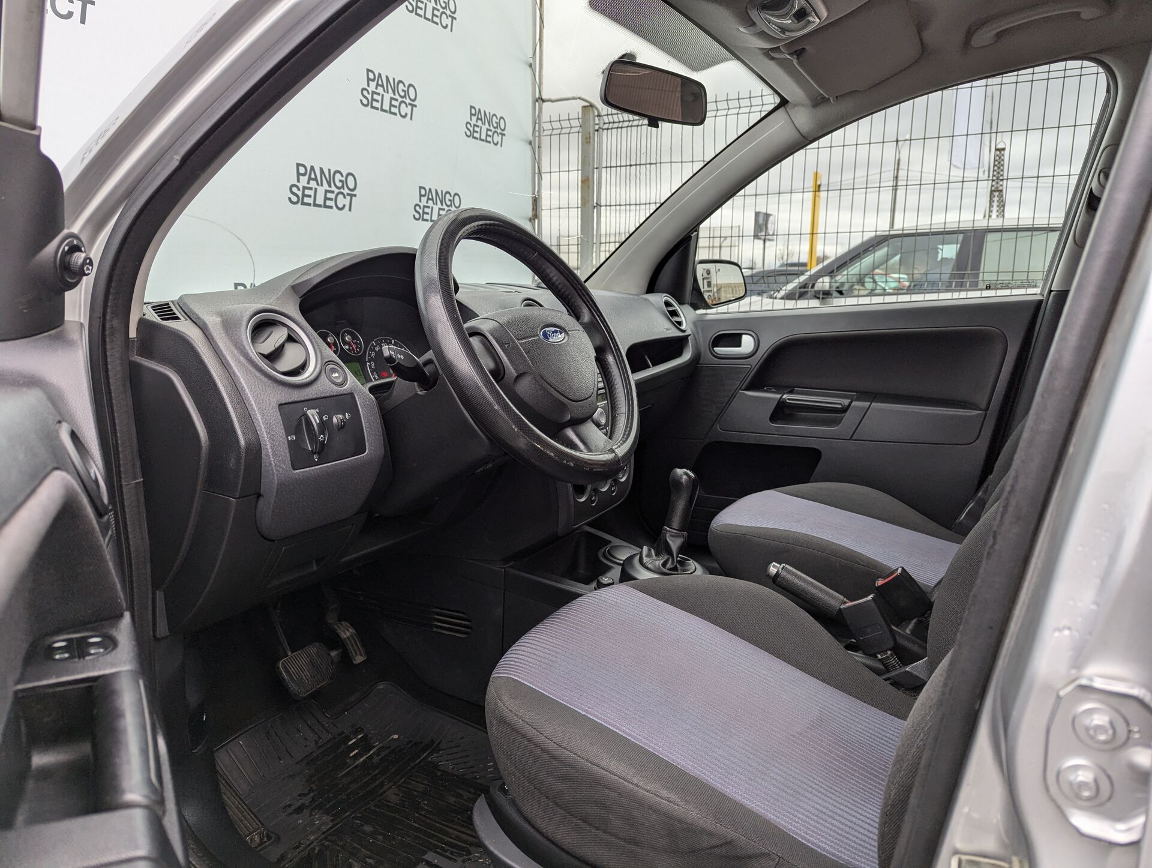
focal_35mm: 24
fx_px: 800
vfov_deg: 56.9
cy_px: 434
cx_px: 576
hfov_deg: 71.5
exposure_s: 1/79.9
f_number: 1.85
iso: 41
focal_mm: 6.81
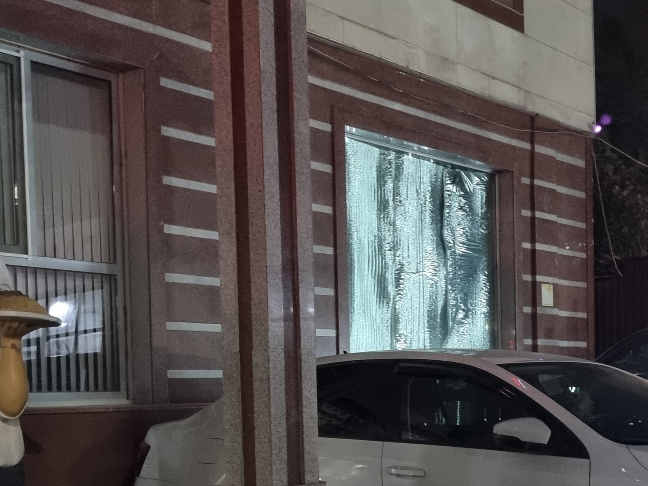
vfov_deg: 24.8
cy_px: 397
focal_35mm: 58
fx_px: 1086
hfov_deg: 33.2
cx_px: 352
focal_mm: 6.7
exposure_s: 1/17
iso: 1250
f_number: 1.8
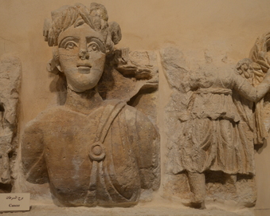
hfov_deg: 36.7
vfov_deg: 29.7
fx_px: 407
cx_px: 127
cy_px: 113
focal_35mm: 51
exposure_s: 1/13
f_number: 4
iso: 500
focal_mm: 28
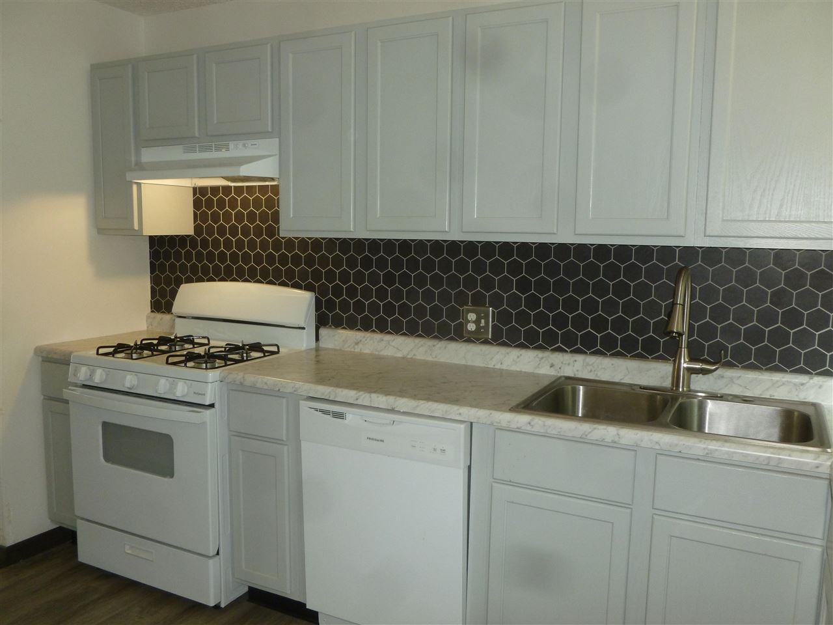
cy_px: 312
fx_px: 674
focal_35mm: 28
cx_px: 416
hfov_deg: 63.4
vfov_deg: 49.7
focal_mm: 5
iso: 160
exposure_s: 1/60
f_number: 3.3
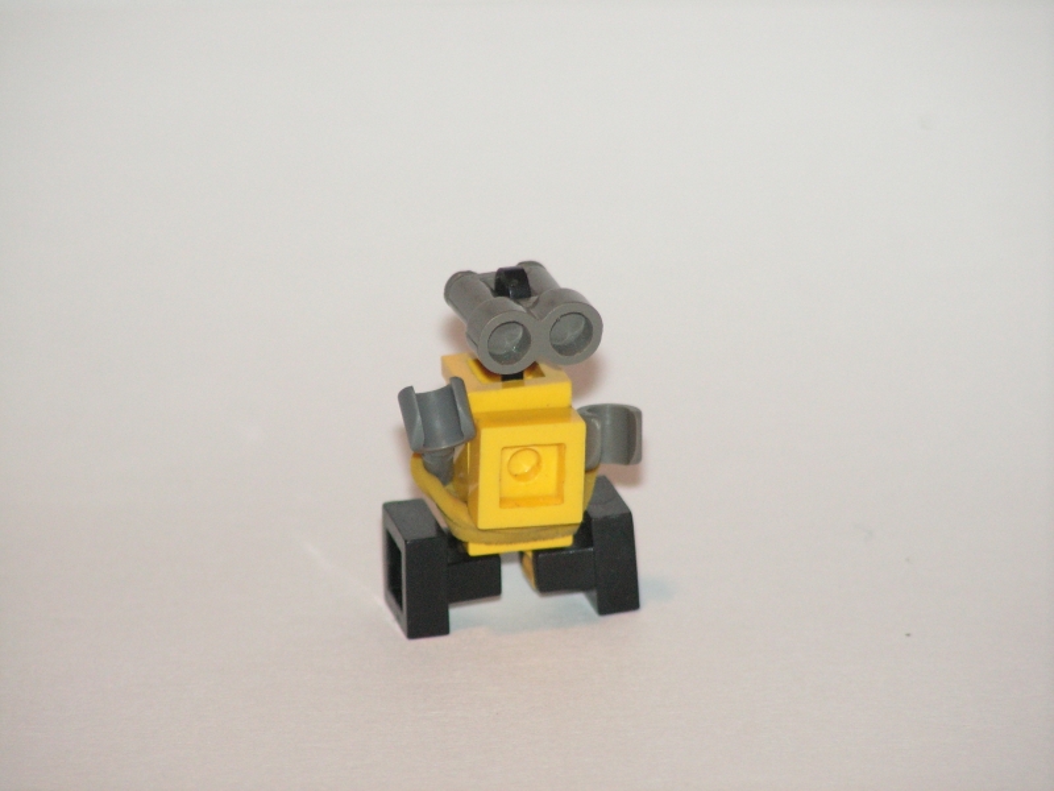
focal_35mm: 290
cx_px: 527
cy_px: 396
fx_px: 8830
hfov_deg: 6.8
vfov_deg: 5.1
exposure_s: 1/320
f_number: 3.2
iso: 160
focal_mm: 48
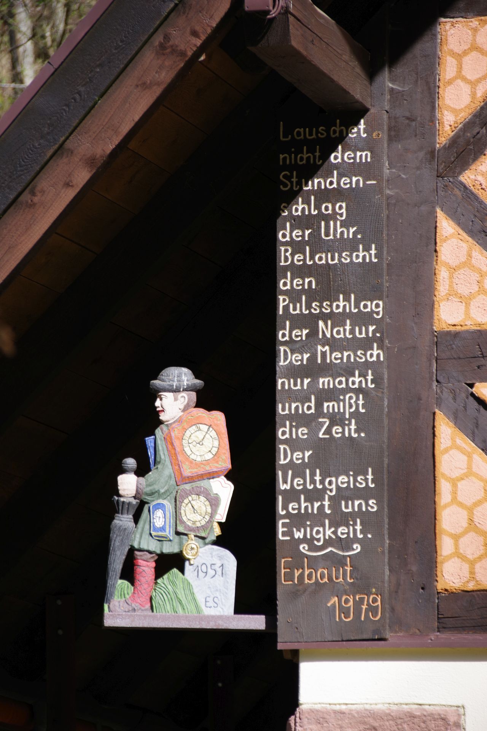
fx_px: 5783
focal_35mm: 285
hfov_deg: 4.8
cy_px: 366
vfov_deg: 7.2
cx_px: 244
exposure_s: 1/250
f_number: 6.3
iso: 200
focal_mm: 190
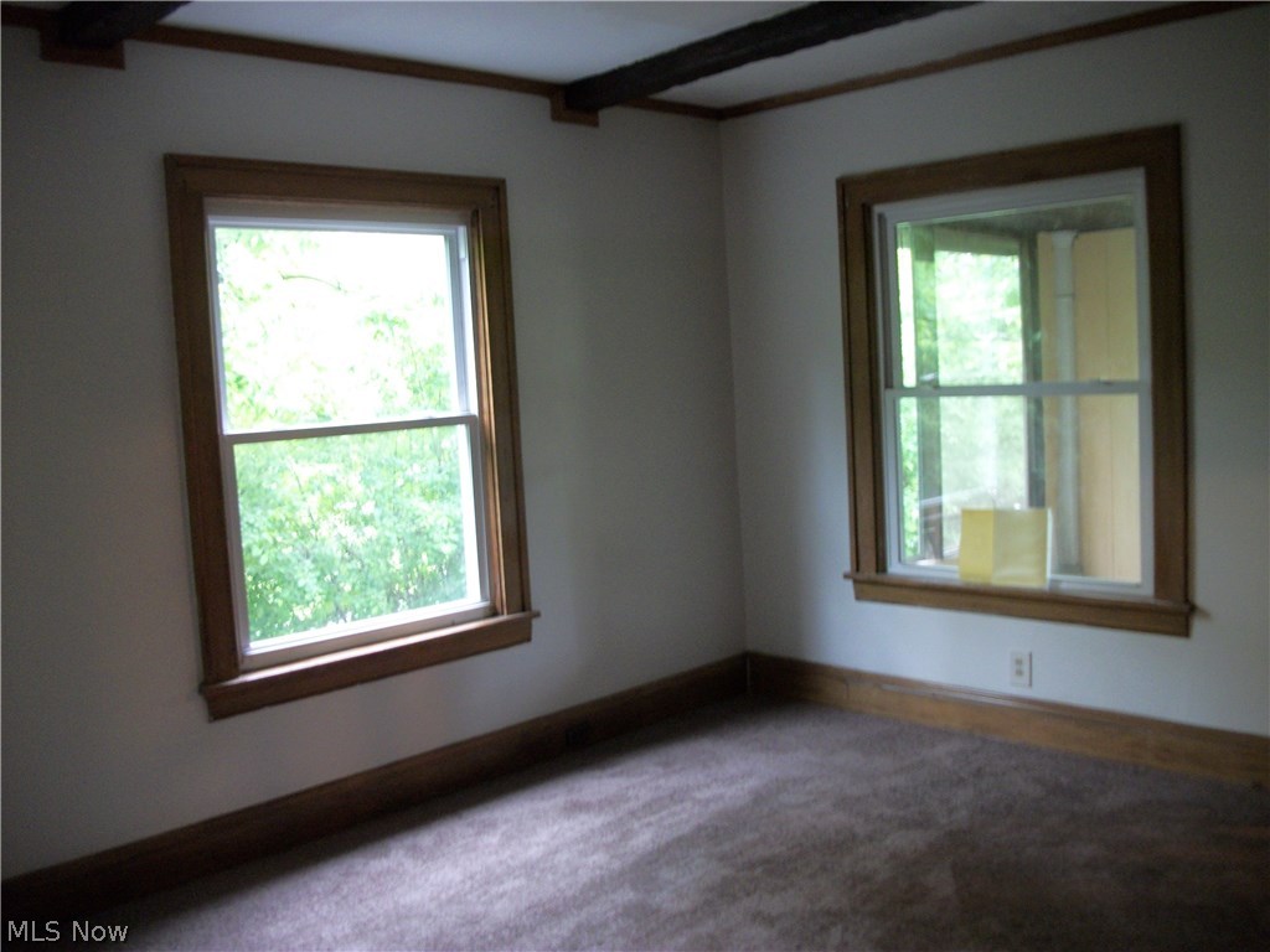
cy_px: 476
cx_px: 635
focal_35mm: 32
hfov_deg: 56.8
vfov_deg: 44.2
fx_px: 1174
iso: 167
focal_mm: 5.7
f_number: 2.9
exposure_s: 1/8
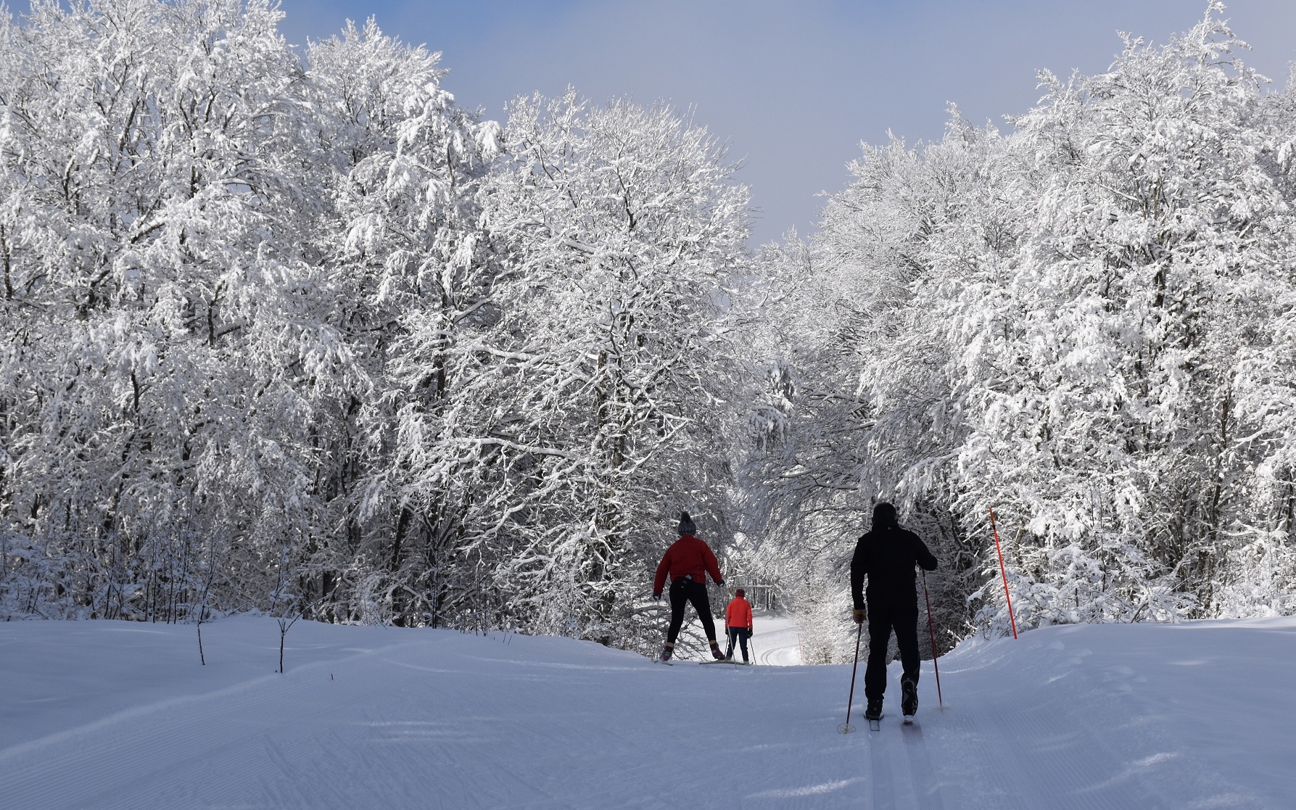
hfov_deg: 31.5
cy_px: 391
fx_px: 2296
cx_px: 701
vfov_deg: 20.0
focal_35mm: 65
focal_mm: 38
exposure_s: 1/2000
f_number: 8
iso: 360
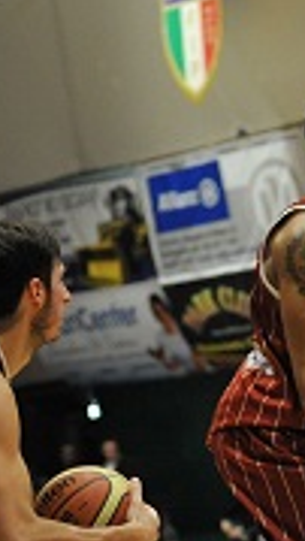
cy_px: 443
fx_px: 2912
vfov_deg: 10.6
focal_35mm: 203
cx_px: 380
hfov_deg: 6.0
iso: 3200
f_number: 2.8
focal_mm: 58
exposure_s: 1/500
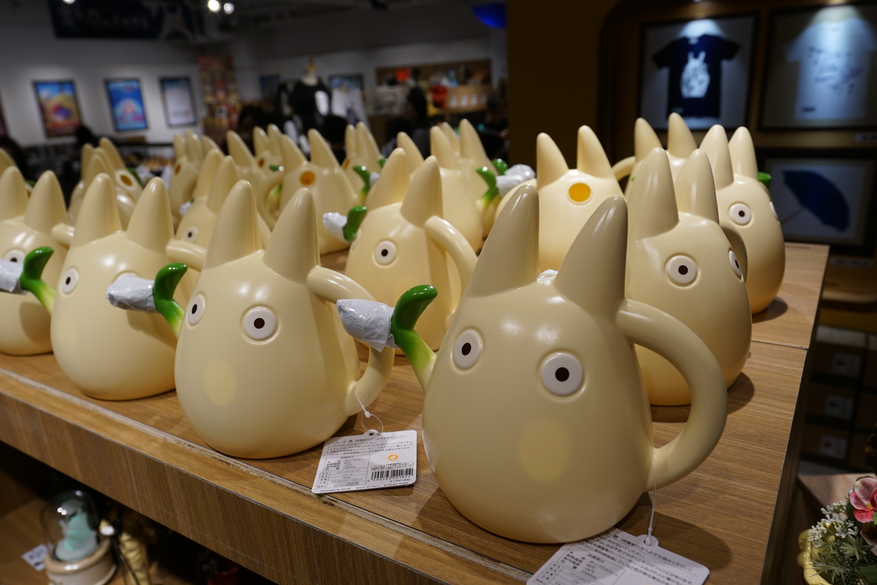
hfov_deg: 73.7
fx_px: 585
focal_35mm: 24
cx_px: 438
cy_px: 292
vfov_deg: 53.2
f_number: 4
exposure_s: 1/160
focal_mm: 16
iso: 400
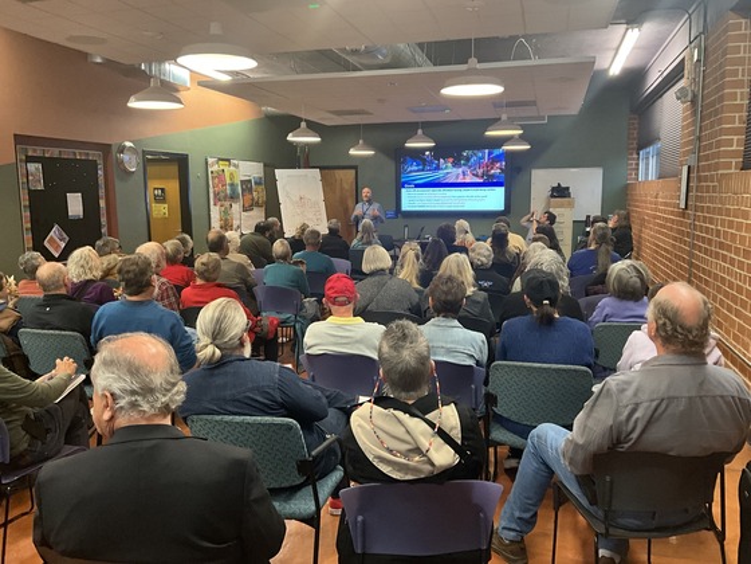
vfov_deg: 48.2
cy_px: 282
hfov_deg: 61.7
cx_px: 376
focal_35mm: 29
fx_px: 629
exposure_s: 1/60
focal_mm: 3
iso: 250
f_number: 1.8
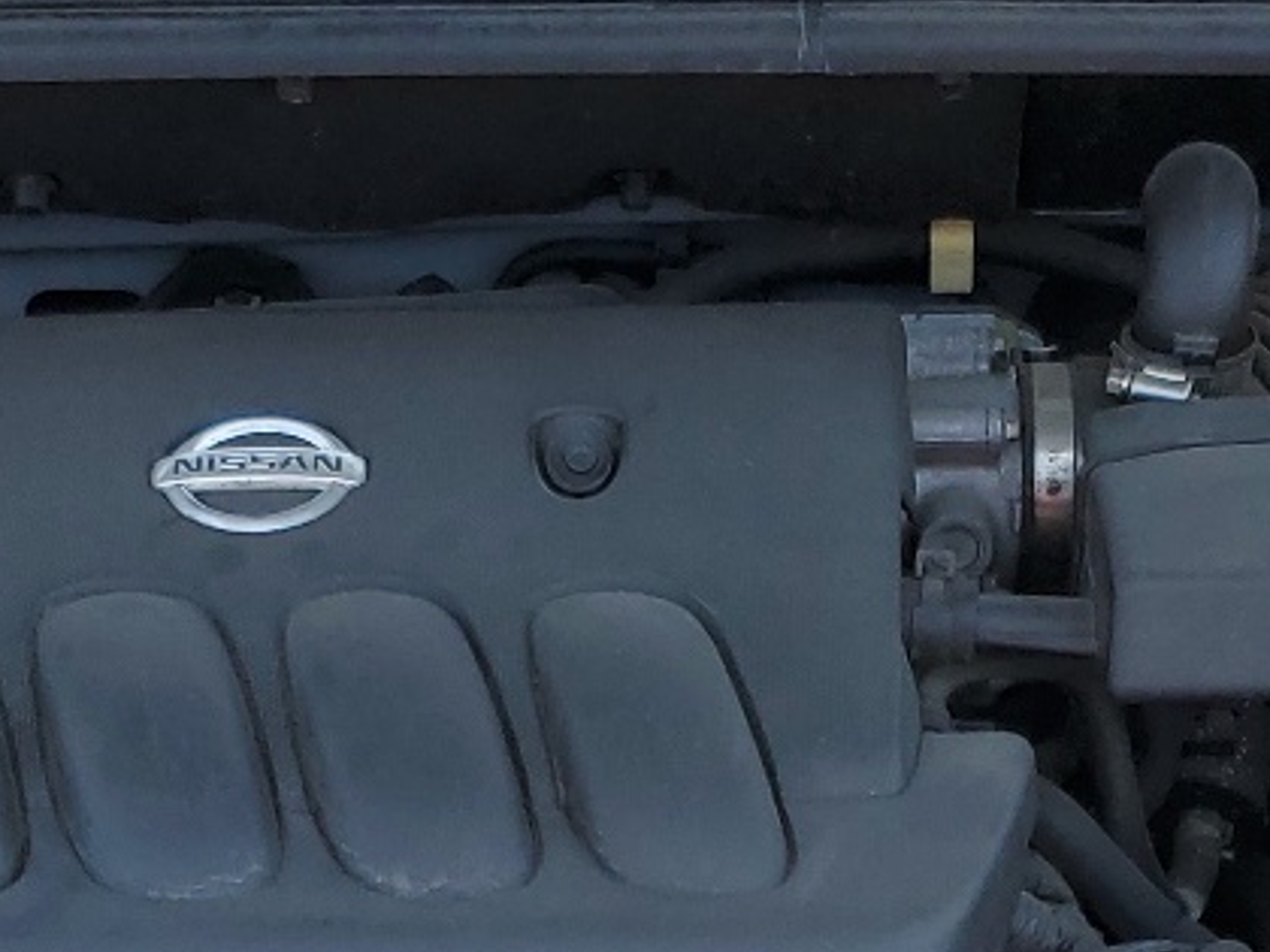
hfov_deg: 19.8
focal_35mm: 99
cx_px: 859
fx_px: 3632
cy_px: 1312
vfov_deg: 14.2
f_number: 1.5
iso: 50
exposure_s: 1/1111
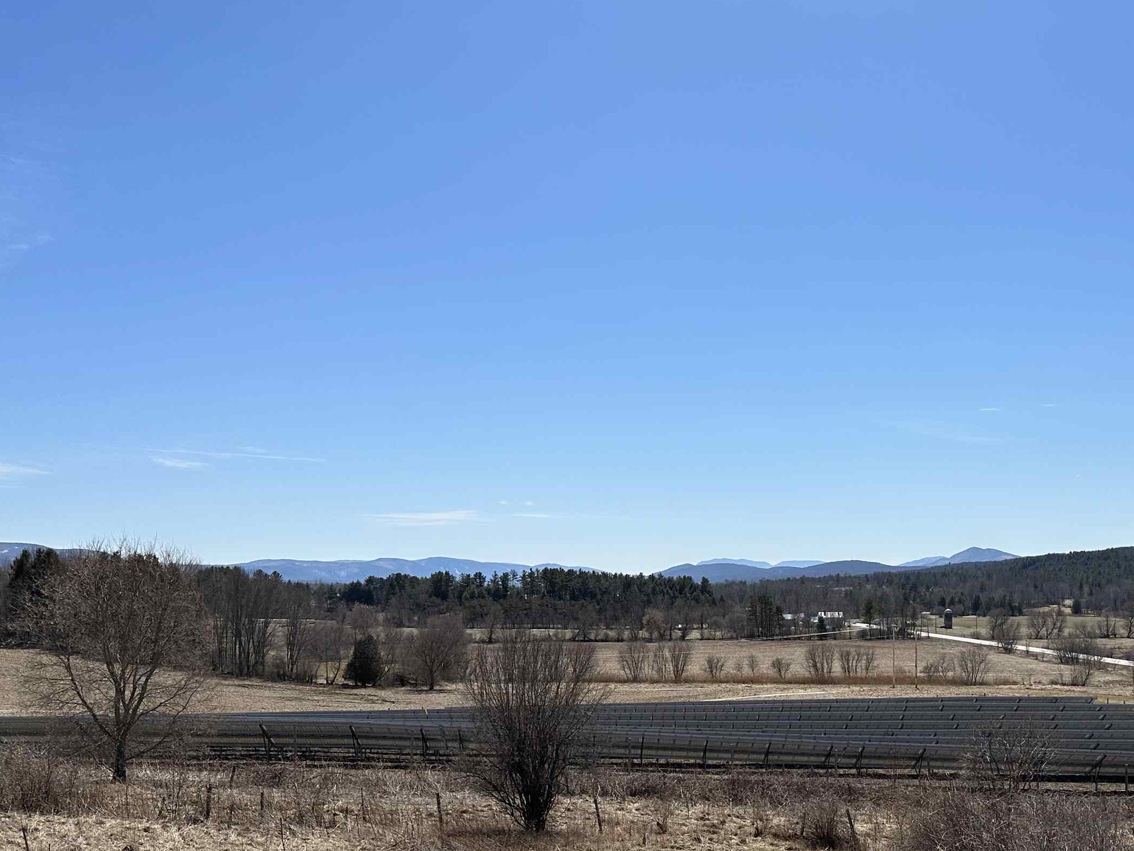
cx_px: 772
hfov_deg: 51.5
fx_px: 1147
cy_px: 604
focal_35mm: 35
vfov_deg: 39.9
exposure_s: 1/8929
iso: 80
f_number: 1.78
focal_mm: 6.86
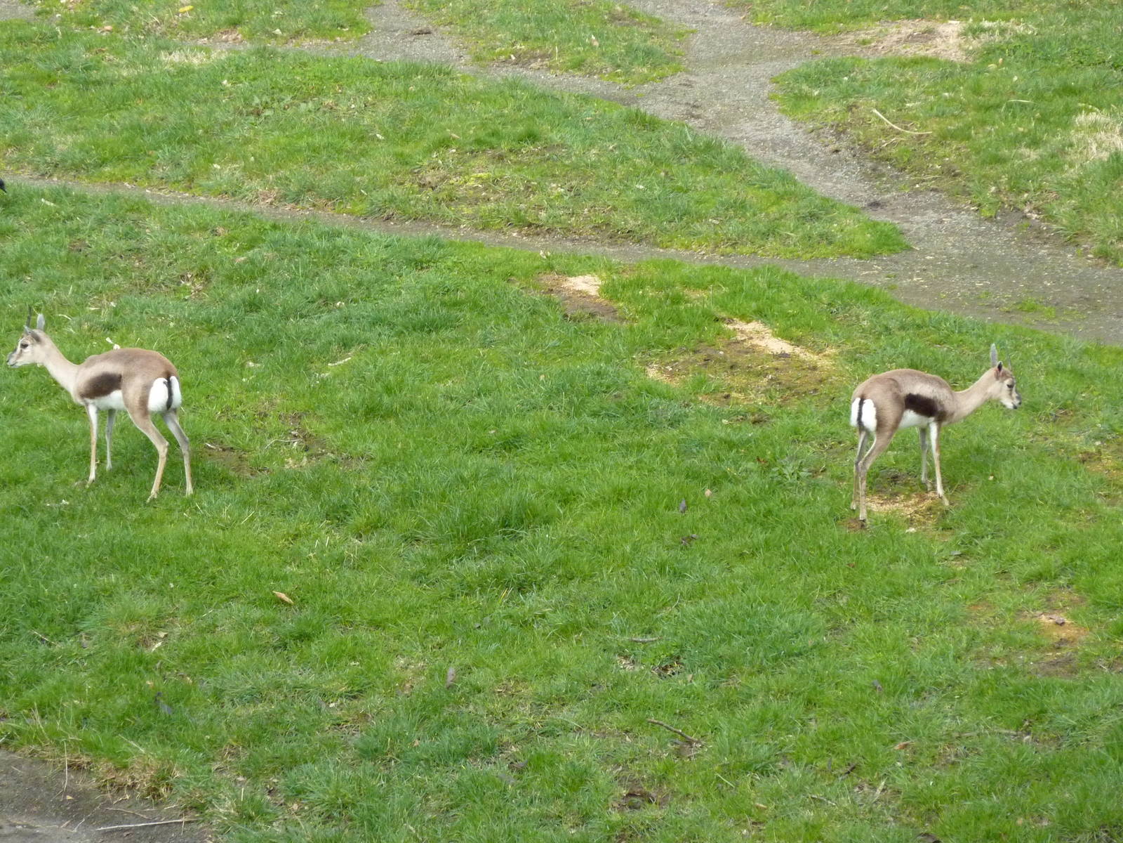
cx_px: 562
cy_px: 422
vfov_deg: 8.8
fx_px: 5483
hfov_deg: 11.7
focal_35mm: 169
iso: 400
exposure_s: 1/320
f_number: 4.5
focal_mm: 27.8
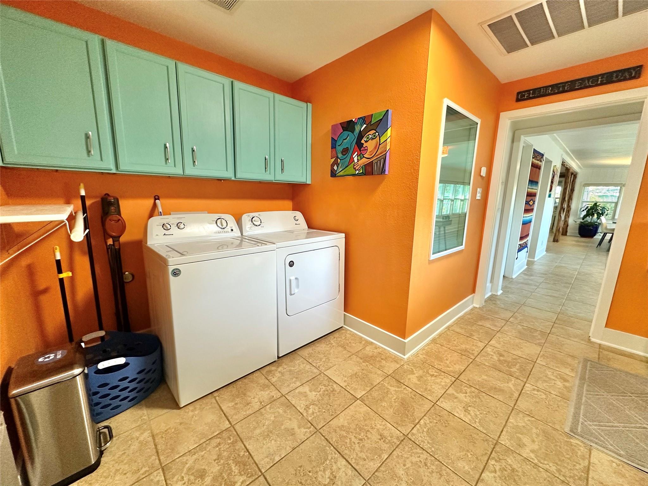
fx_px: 262
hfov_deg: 102.1
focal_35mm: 14
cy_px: 243
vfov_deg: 85.7
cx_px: 324
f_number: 2.2
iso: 250
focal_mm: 2.22
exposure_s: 1/60
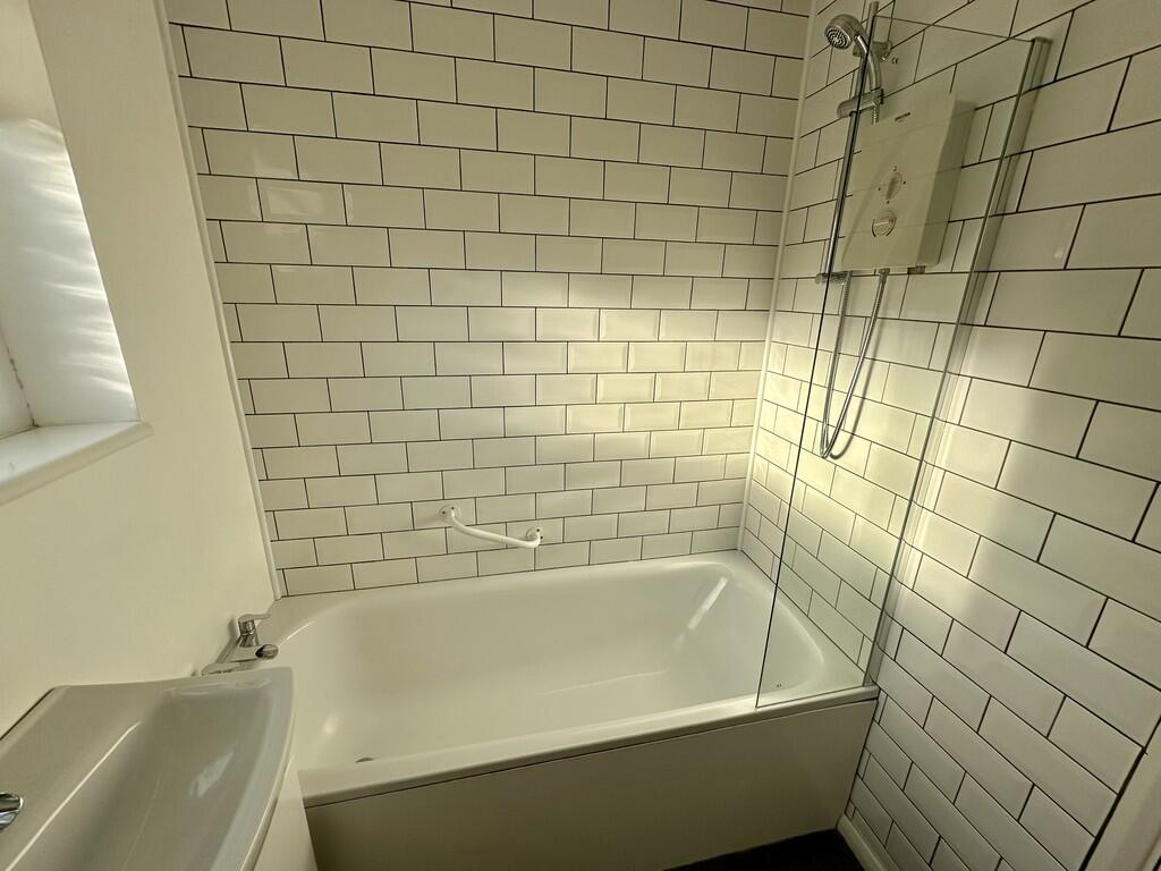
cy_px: 436
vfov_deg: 85.7
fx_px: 470
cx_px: 580
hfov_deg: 102.1
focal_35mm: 14
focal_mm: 2.22
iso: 40
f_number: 2.2
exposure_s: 1/1335
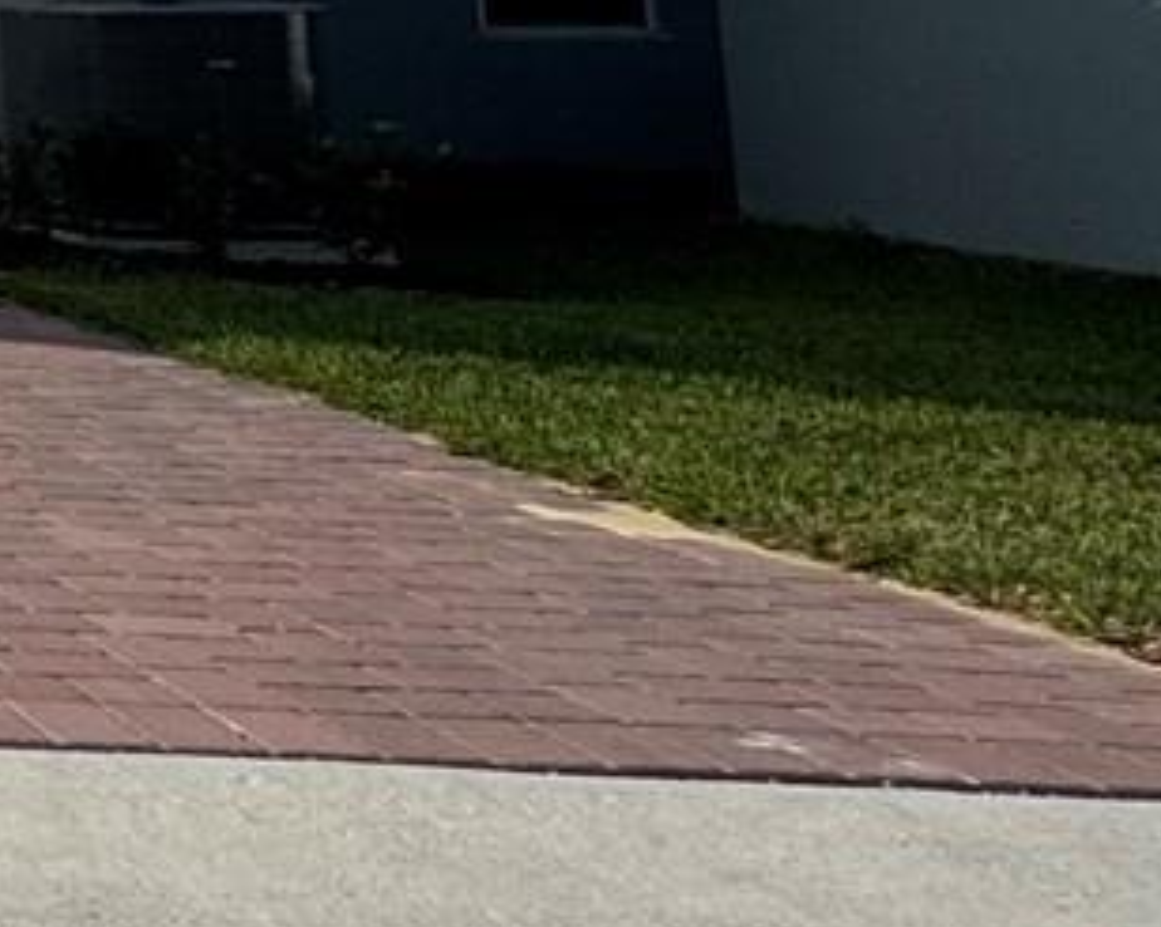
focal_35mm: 71
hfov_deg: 14.3
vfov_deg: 19.9
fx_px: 2438
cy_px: -252
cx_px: -1764
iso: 32
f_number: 2.2
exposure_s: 1/4630
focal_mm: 2.22
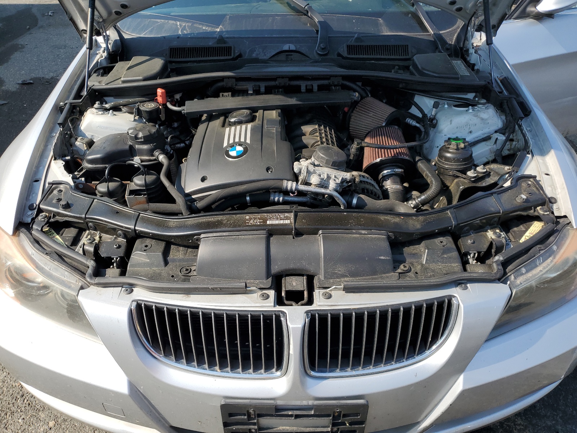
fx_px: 433
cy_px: 216
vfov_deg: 53.1
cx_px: 288
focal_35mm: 26
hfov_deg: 67.3
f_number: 1.5
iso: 50
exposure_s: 1/2000
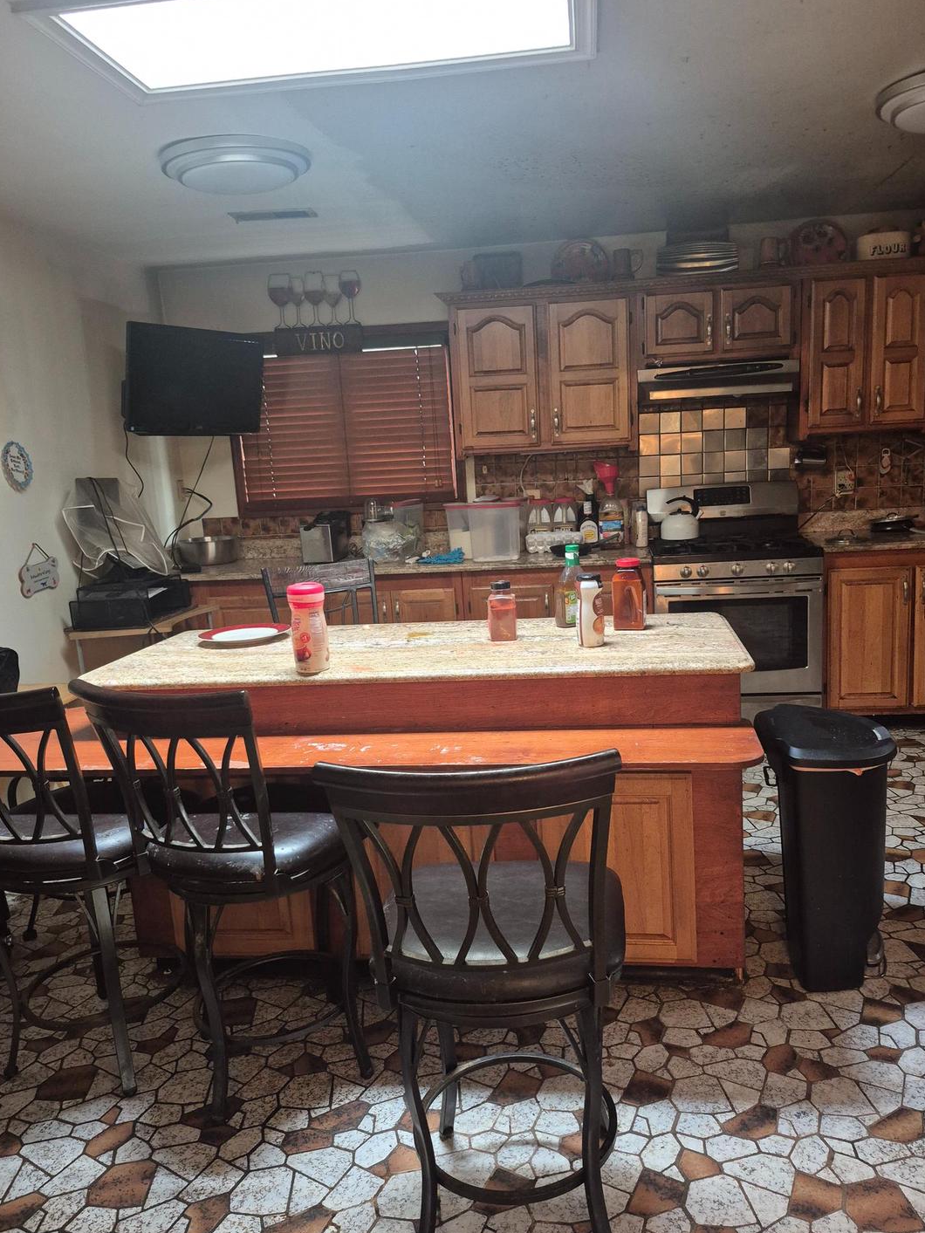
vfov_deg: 69.4
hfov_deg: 54.8
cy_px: 637
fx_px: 891
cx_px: 496
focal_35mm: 25
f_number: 1.8
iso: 640
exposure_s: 1/60
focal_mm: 5.4
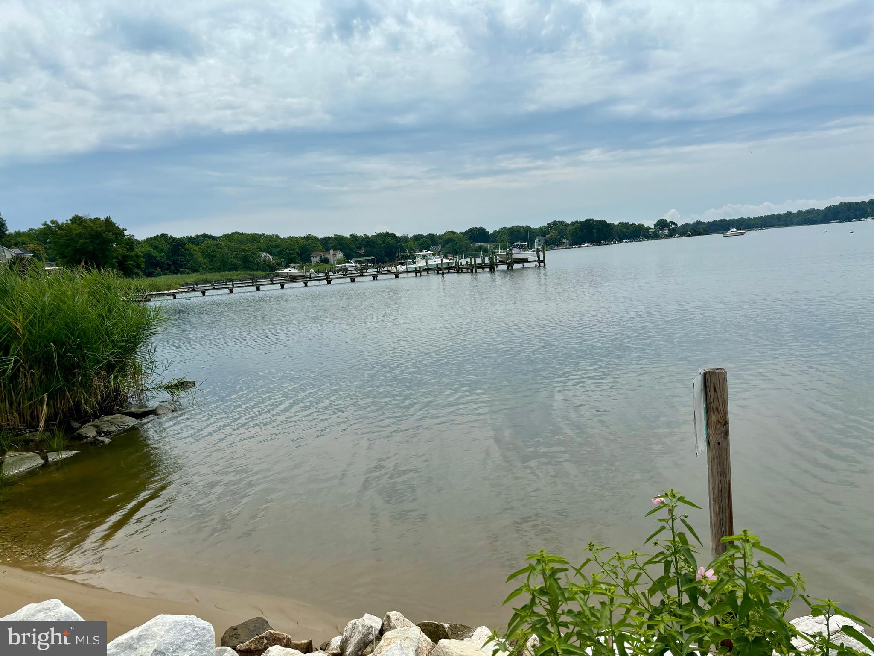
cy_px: 328
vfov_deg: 53.1
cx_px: 437
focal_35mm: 26
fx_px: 656
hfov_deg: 67.3
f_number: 1.6
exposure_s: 1/6329
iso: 50
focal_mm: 5.96
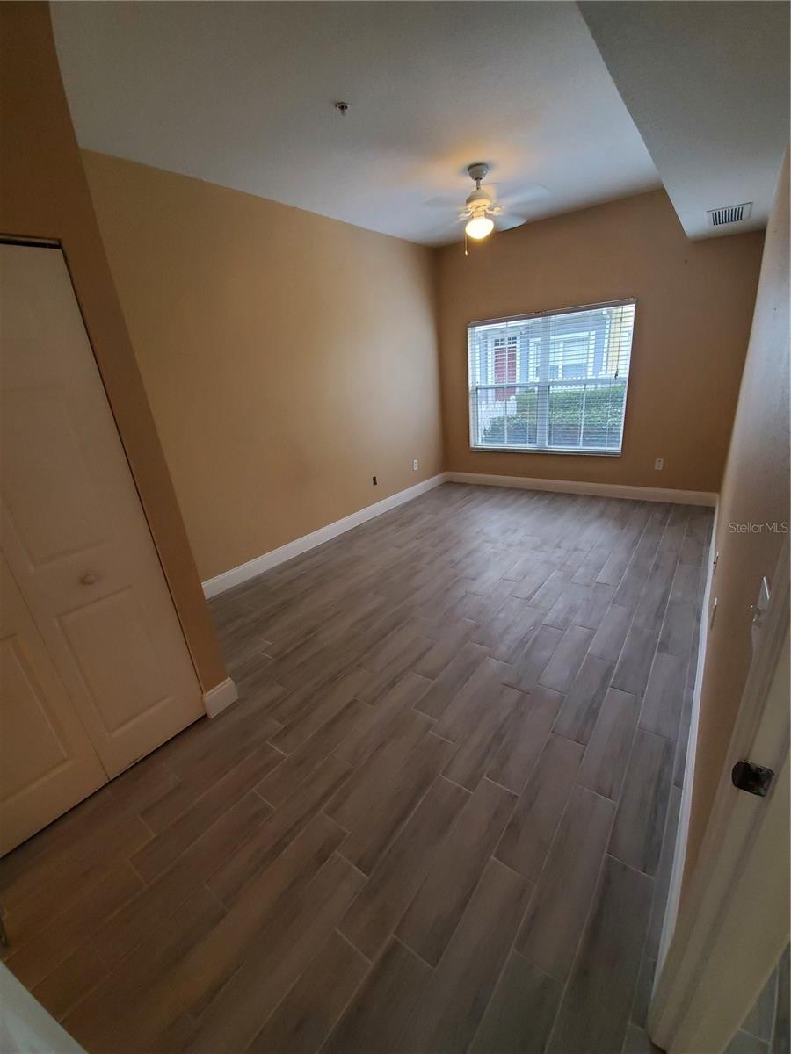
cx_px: 396
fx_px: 396
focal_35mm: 13
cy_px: 527
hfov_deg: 89.9
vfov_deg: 106.2
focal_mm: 1.8
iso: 250
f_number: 2.2
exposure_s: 1/59
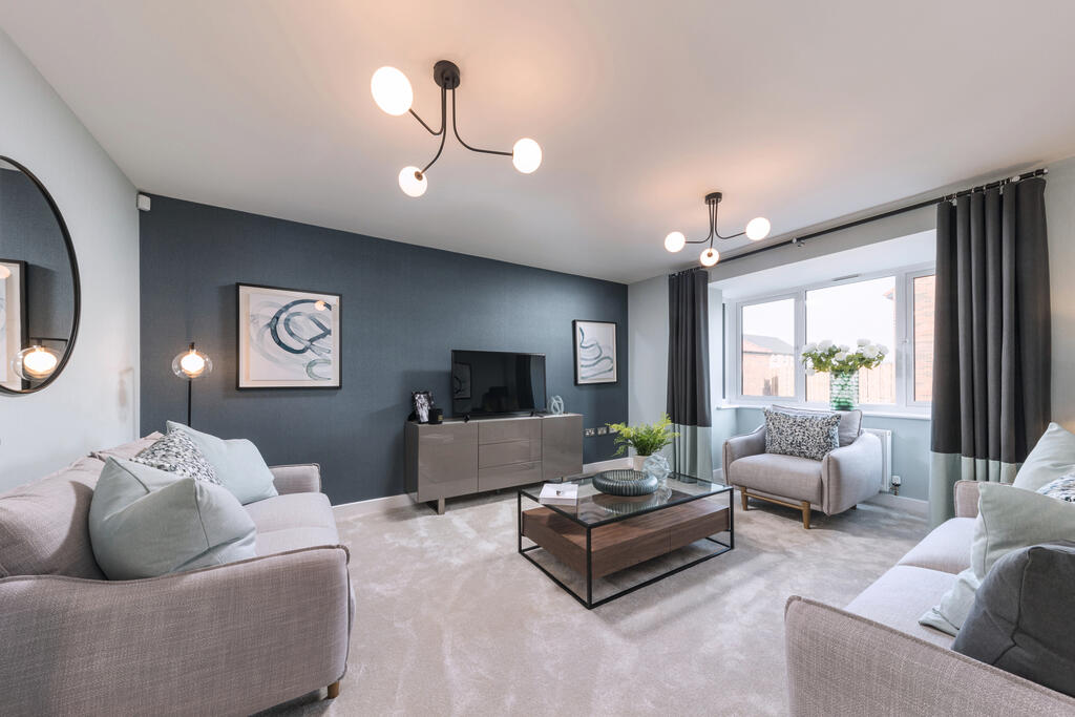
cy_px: 358
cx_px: 538
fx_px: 358
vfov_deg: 90.0
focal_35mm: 12
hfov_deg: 112.6
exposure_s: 1/5
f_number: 13
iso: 250
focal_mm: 12
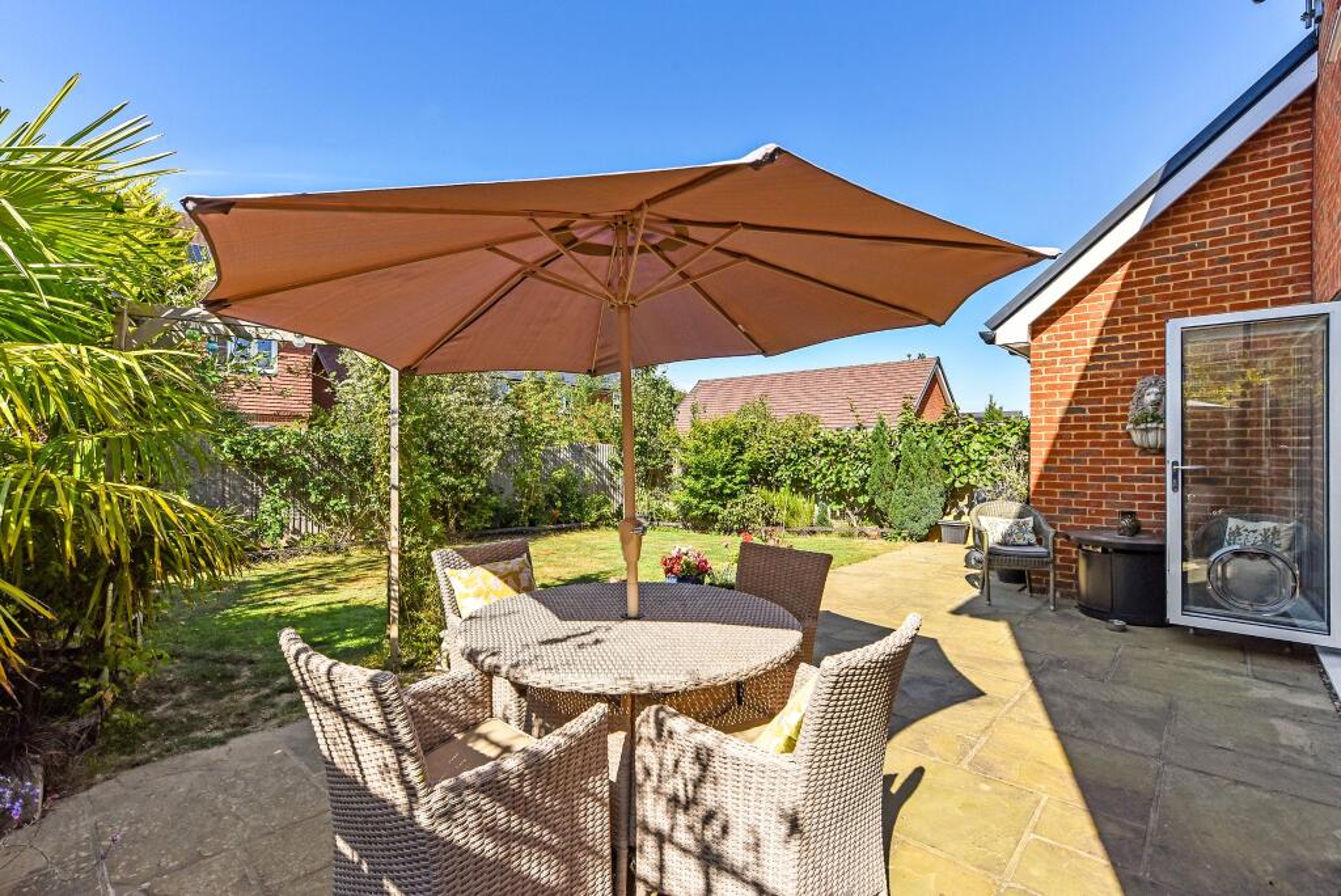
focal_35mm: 16
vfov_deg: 73.8
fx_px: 596
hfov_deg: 96.7
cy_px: 448
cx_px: 670
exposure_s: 1/1000
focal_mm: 16
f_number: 9
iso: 400
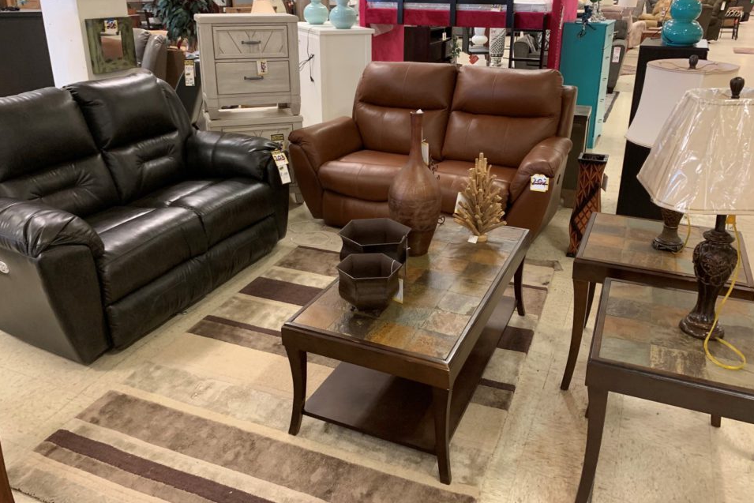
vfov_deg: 44.8
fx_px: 607
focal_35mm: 29
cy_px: 212
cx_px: 390
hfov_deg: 63.6
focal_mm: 4.25
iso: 400
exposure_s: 1/35
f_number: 1.8
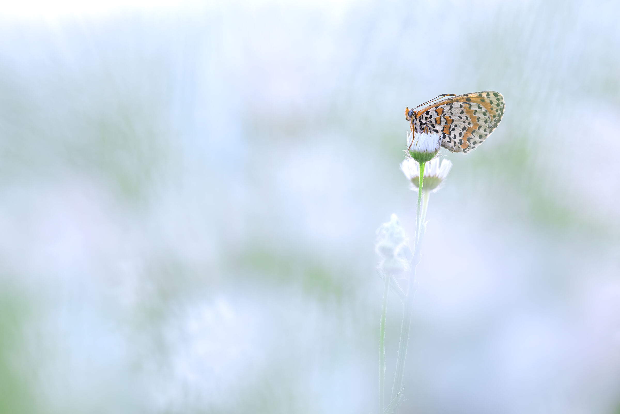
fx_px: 2584
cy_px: 207
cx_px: 310
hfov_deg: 13.7
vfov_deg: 9.2
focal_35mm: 150
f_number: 5.6
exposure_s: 1/8
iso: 800
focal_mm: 150
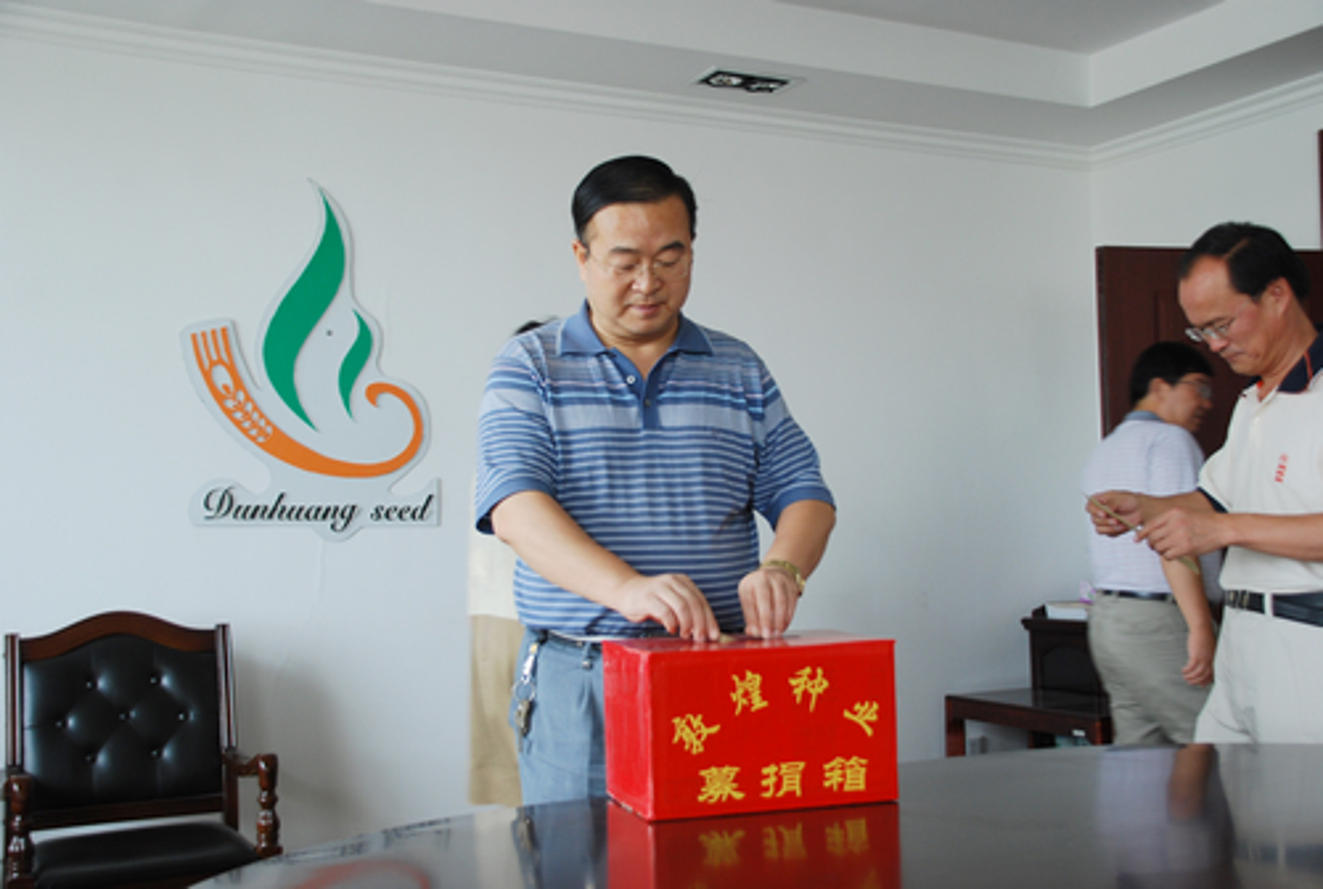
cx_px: 662
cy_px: 444
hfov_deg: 44.9
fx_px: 1602
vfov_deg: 31.0
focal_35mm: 44
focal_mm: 29
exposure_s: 1/30
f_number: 4.2
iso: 280
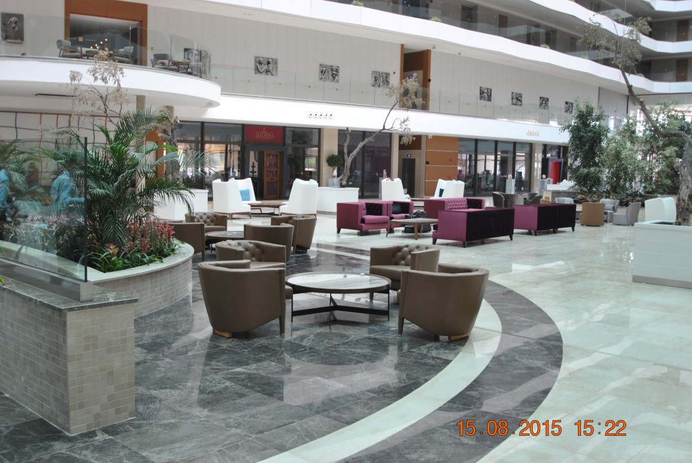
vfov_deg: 37.0
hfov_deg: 53.1
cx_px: 346
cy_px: 232
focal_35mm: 36
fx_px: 693
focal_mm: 24
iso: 200
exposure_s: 1/40
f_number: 4.5
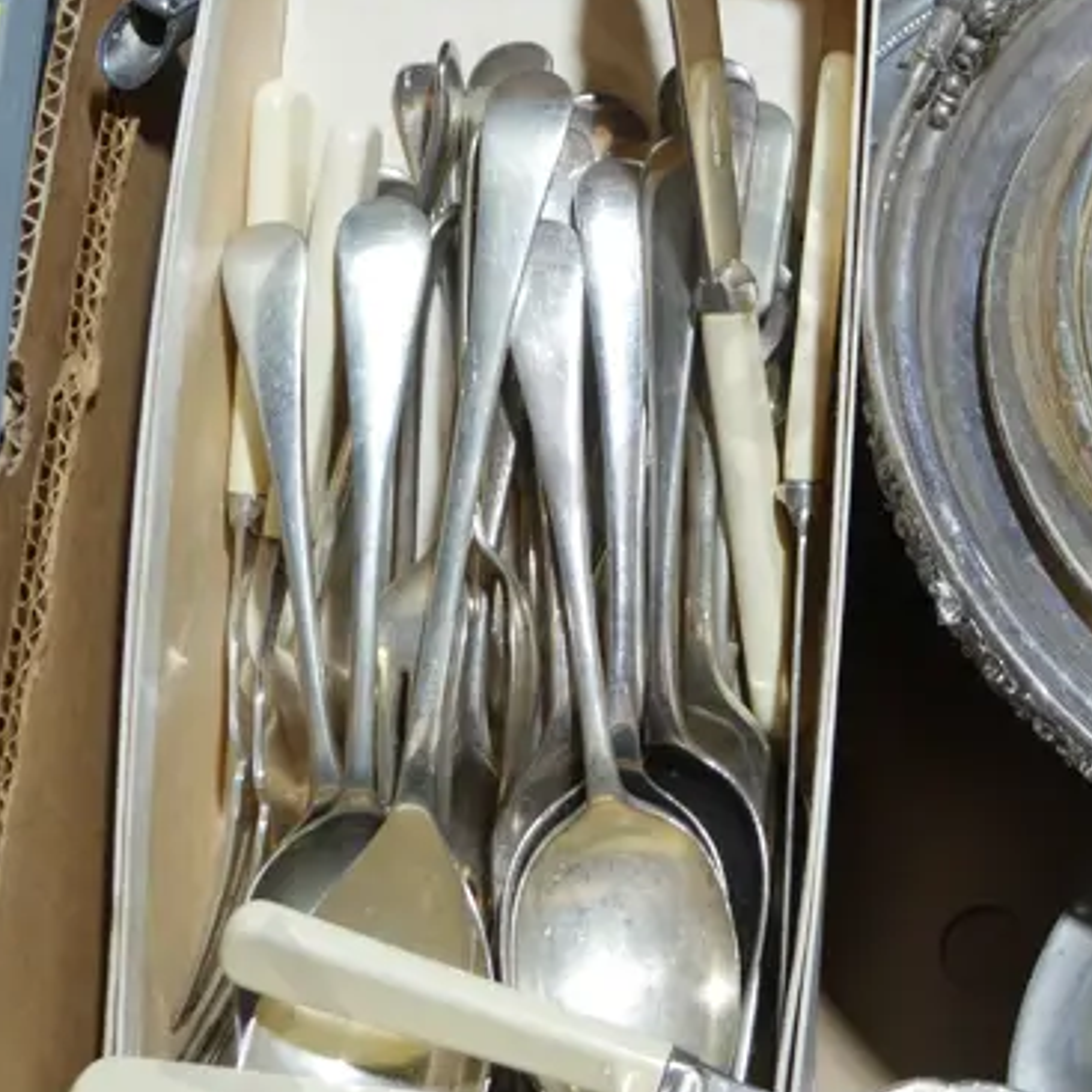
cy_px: -104
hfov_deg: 21.1
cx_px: 1117
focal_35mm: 79
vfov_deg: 20.9
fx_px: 2820
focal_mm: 16
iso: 200
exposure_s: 1/60
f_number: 4
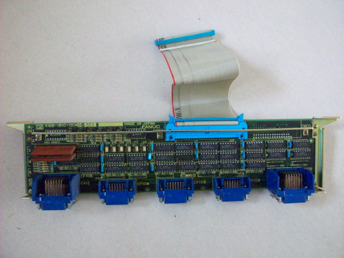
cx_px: 172
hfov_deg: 54.0
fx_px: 338
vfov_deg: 41.8
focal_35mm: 34
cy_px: 129
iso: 626
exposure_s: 1/64
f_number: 2.8
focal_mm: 5.7
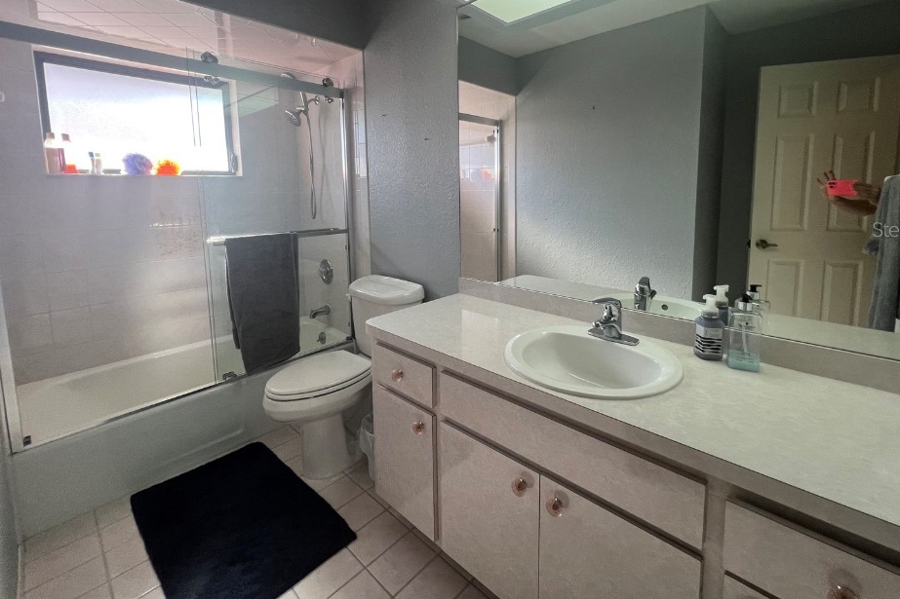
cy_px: 229
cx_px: 465
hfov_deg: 100.4
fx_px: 375
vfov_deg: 76.1
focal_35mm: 15
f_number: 1.8
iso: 80
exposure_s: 1/120
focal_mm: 1.57
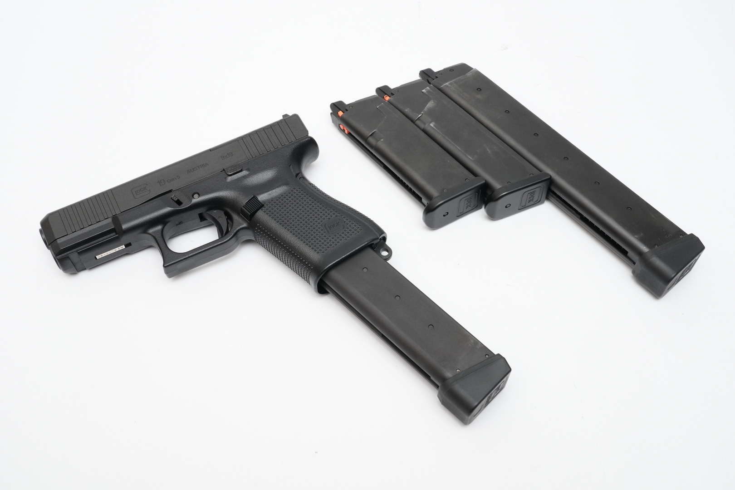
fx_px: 837
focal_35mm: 41
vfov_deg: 32.6
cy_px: 245
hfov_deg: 47.4
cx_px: 368
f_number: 18
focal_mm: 41
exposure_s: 1/60
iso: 1600
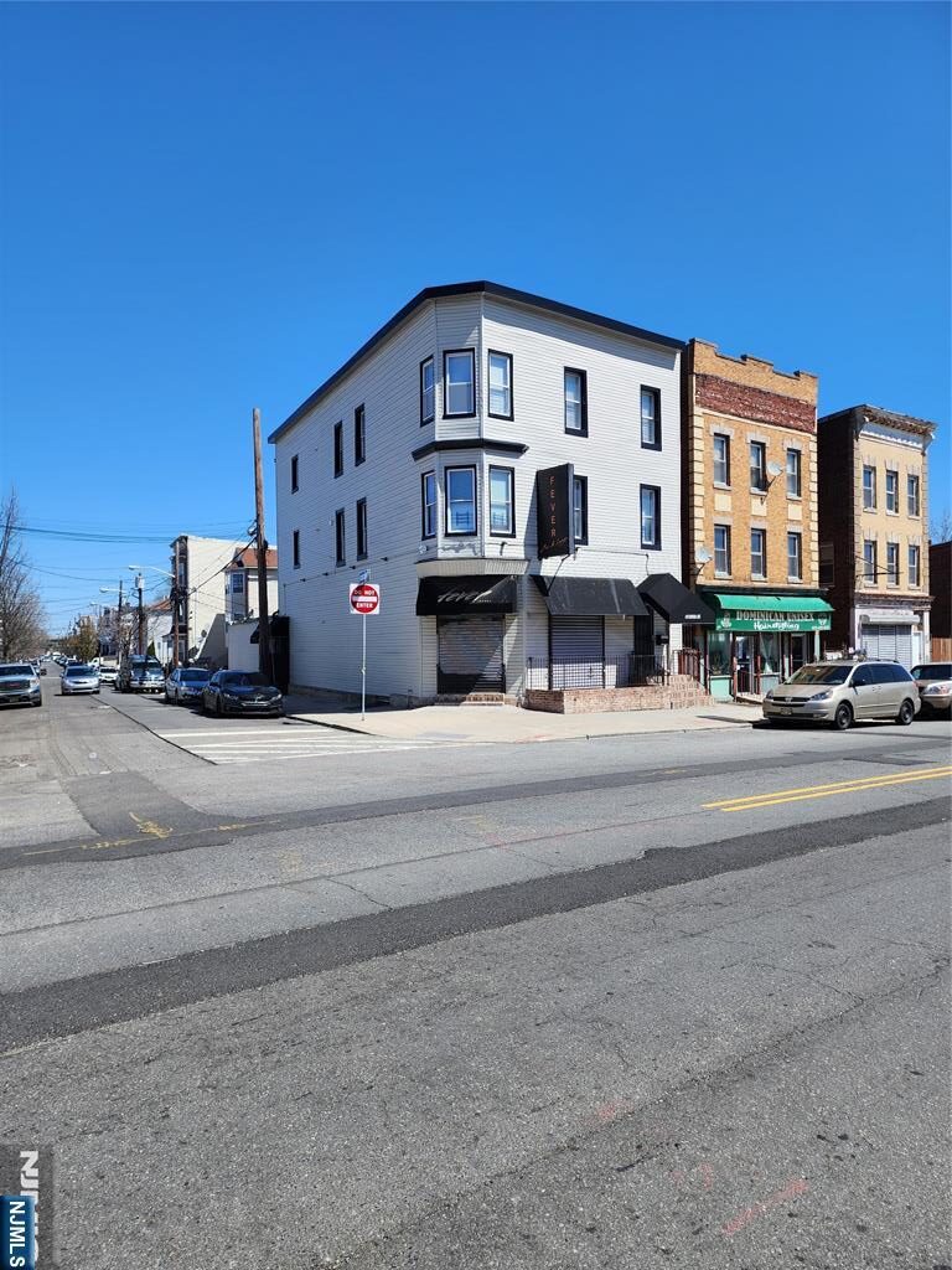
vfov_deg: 73.9
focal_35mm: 23
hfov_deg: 58.9
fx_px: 843
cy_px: 635
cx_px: 476
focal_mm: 6.4
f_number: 1.8
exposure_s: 1/997
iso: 12
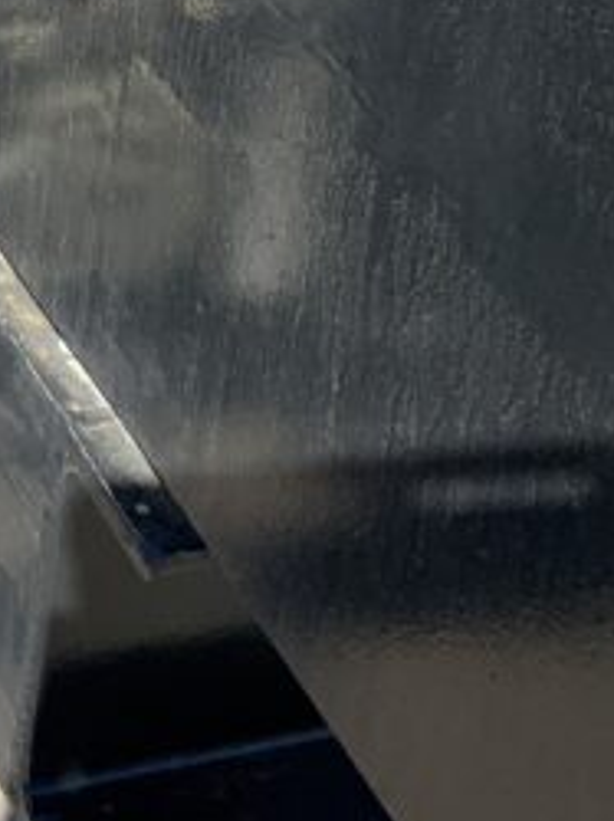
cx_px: -355
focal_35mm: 119
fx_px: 2819
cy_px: -282
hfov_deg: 11.8
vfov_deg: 15.7
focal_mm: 3
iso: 16
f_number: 1.8
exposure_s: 1/1342
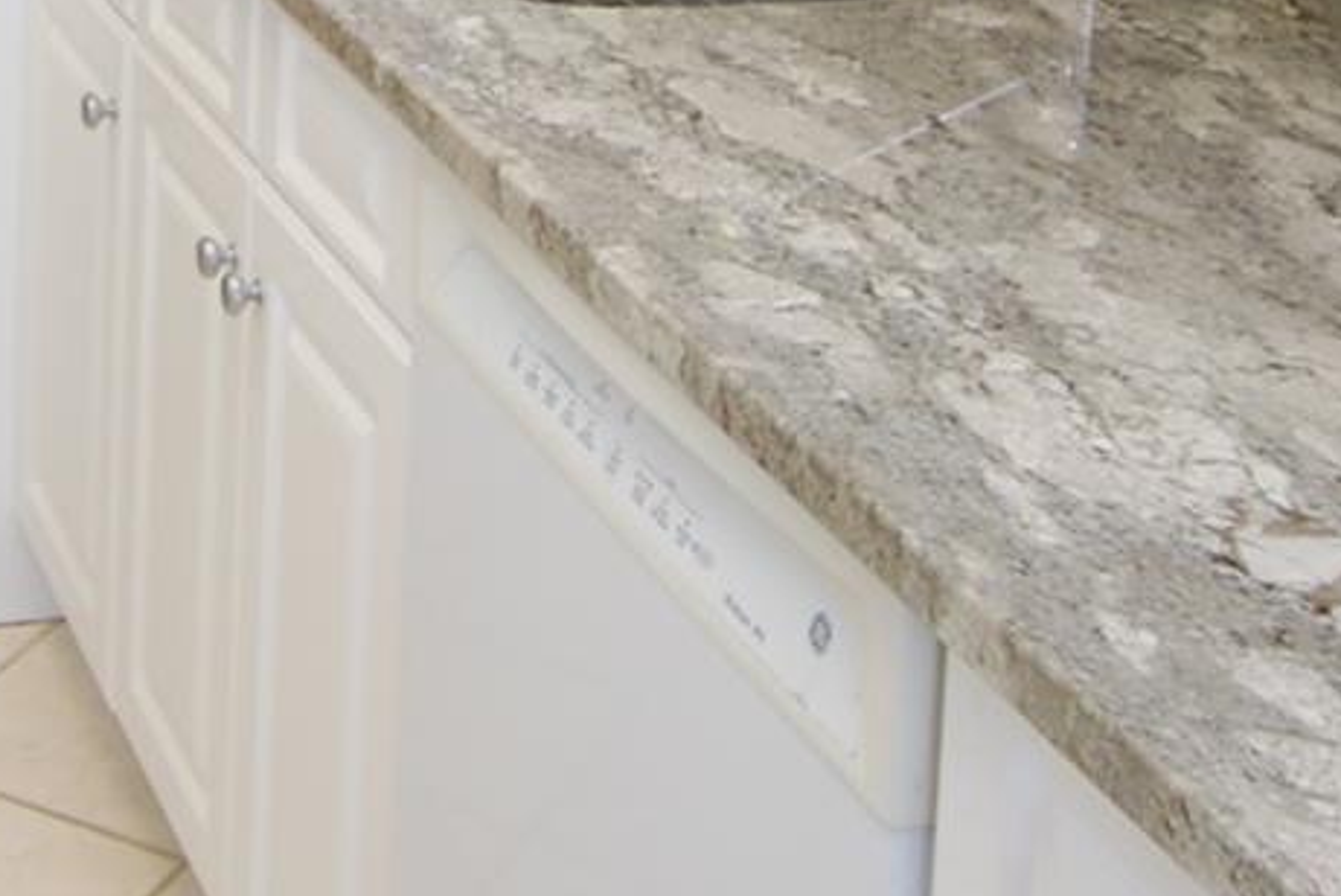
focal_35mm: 80
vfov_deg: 15.6
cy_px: -503
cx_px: -41
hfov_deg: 24.1
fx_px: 2982
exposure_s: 1/50
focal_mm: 12
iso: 200
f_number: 4
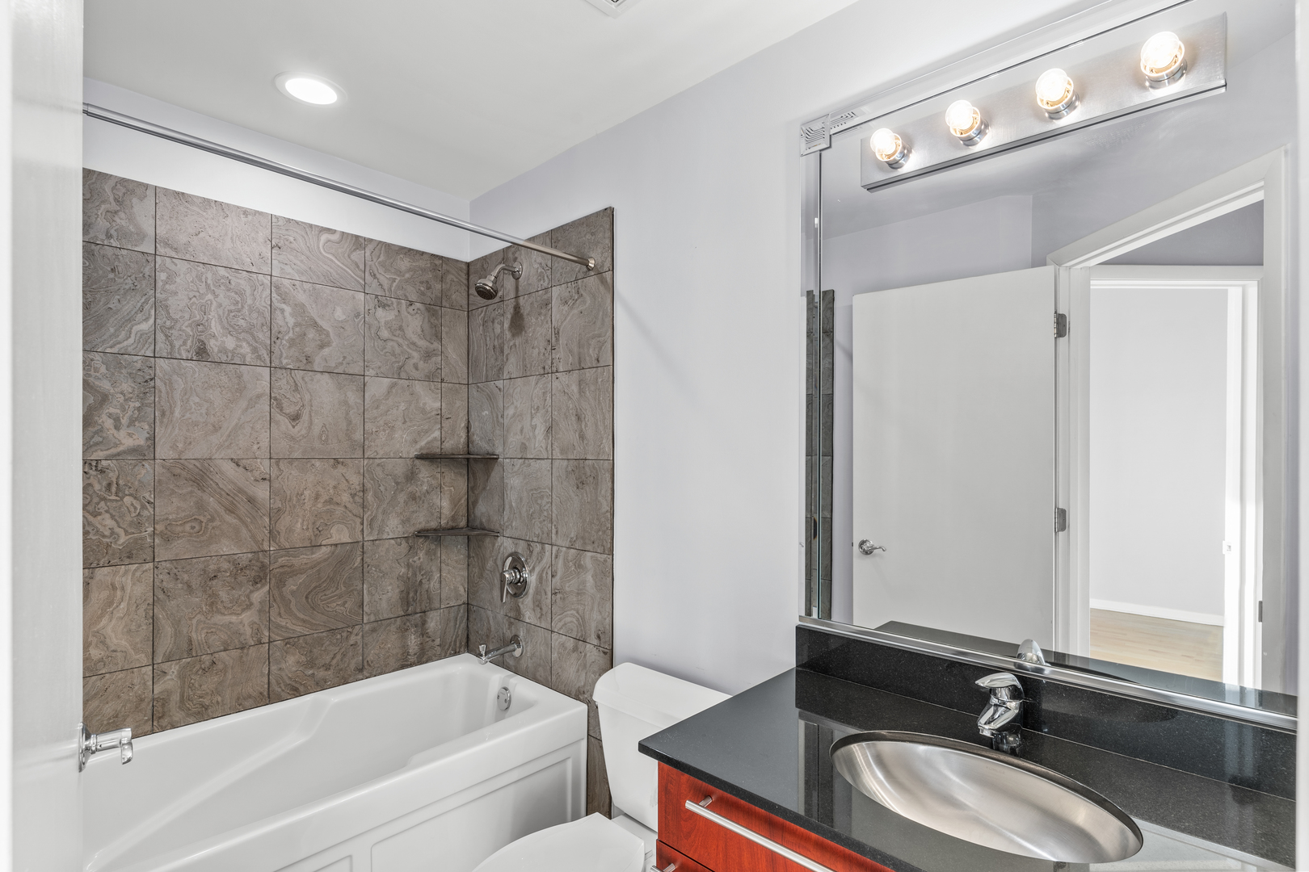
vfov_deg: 70.4
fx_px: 618
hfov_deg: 93.3
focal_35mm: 17
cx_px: 654
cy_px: 436
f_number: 9
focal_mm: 17
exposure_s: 1/1.67
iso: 100
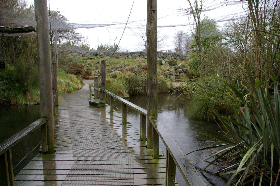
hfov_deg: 67.4
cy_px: 93
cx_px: 140
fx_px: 210
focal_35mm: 27
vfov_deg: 47.9
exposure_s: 1/90
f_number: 8
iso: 400
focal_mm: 18
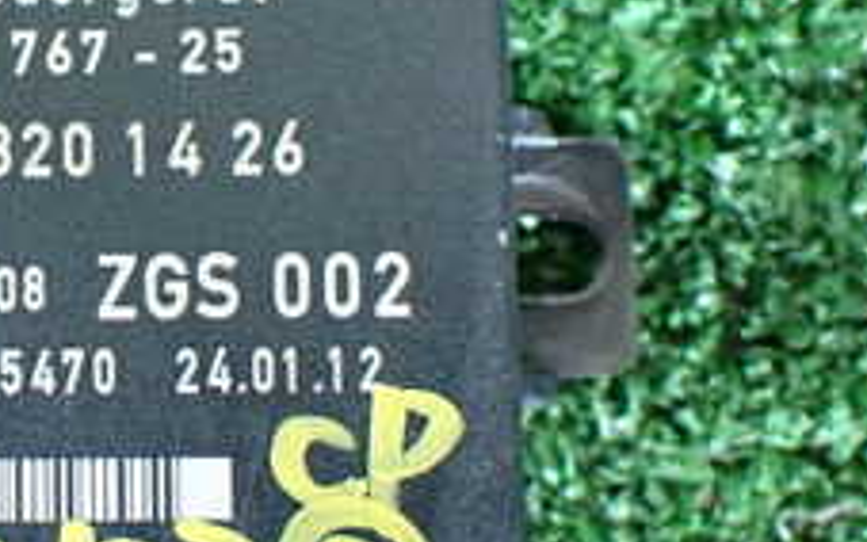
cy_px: 286
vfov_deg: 15.6
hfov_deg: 23.6
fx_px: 1985
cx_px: -8
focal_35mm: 84
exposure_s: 1/125
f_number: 2.3
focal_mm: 5.4
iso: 800
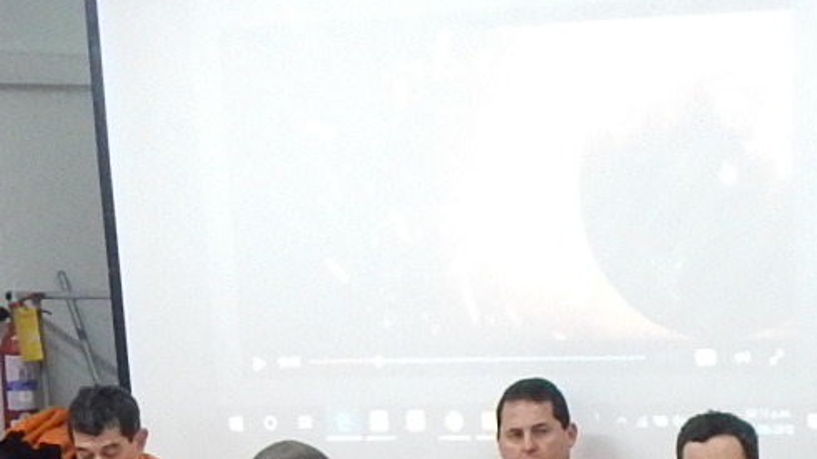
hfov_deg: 19.1
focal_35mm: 111
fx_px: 2404
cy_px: 838
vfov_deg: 10.3
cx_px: 666
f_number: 3
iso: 400
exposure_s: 1/30
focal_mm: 4
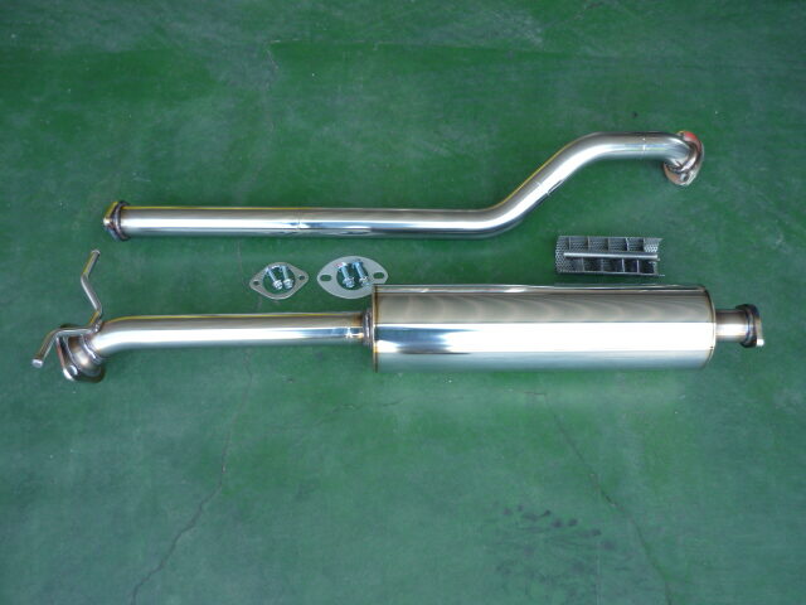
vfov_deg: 42.9
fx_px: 768
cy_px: 302
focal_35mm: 33
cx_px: 403
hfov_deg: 55.4
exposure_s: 1/100
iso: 100
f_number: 2.8
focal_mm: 5.5
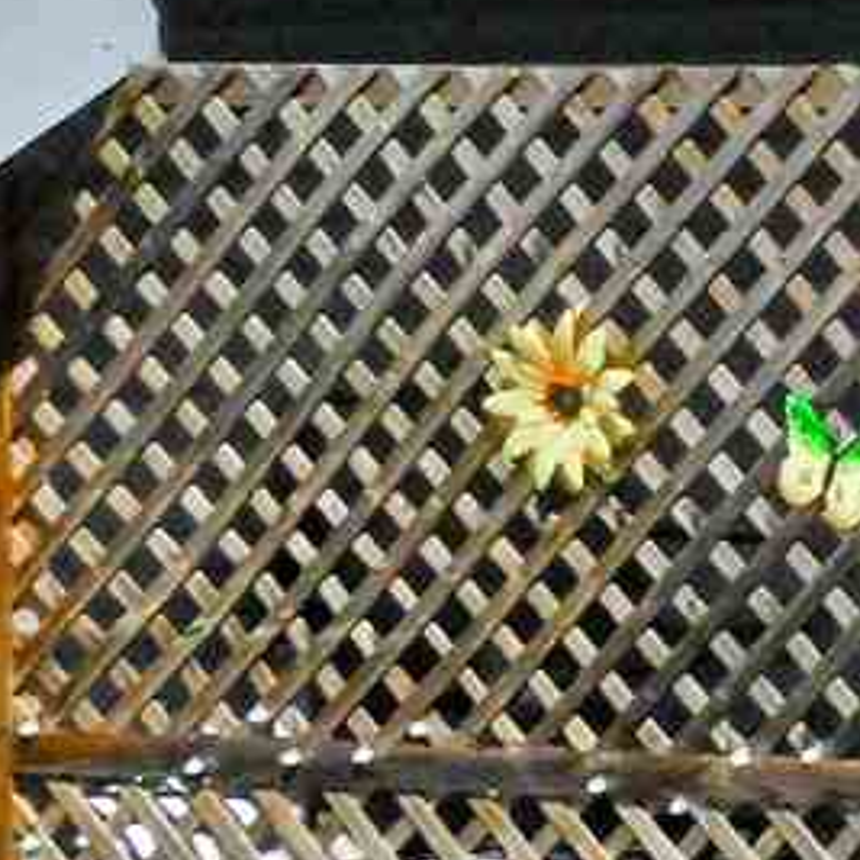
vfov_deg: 12.4
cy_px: -258
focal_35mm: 137
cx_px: 4368
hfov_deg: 6.3
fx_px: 3851
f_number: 14
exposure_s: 1/3200
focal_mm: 14
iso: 2000
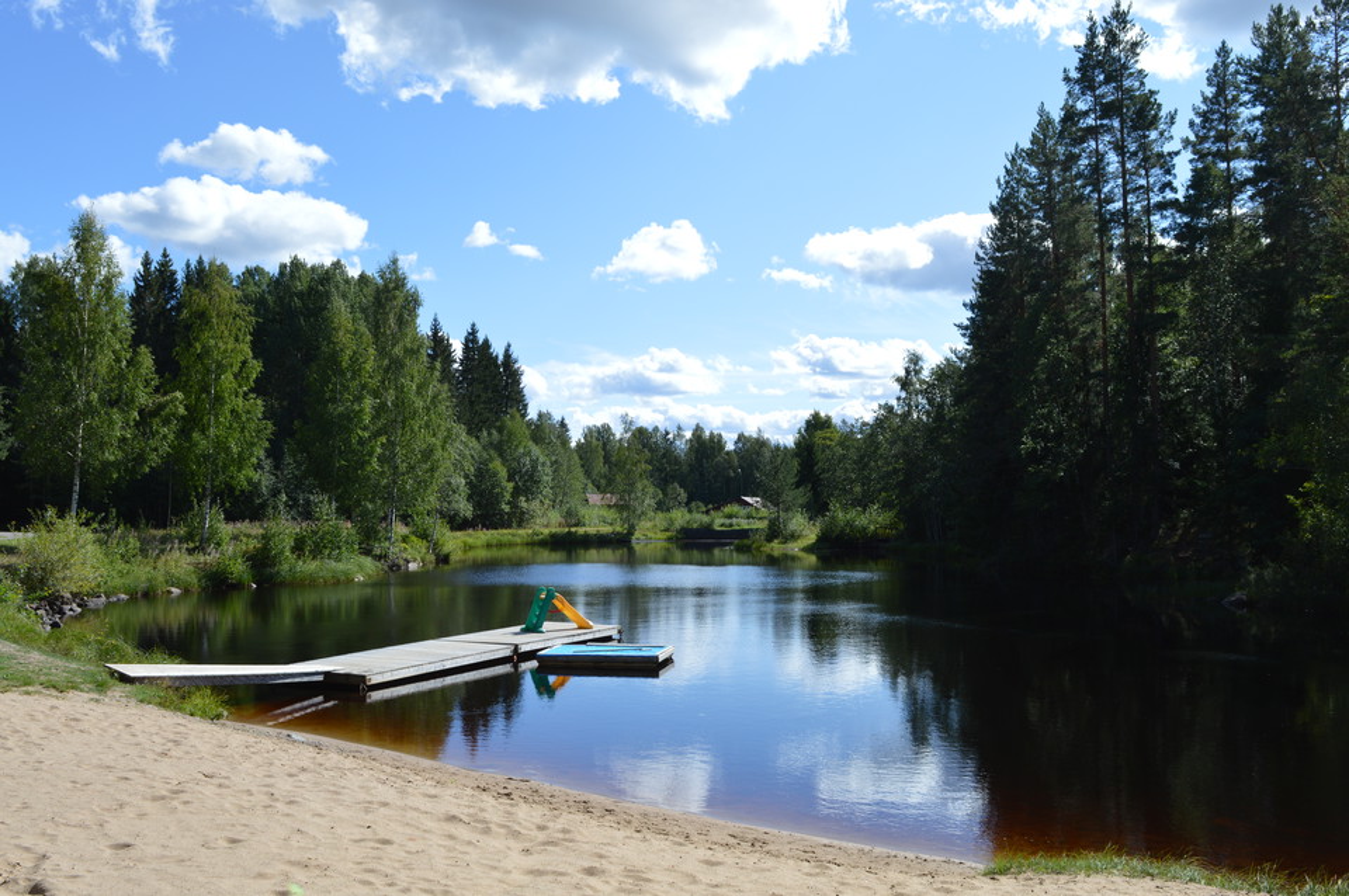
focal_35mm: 32
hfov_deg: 59.5
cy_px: 448
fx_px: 1179
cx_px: 674
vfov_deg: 41.6
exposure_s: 1/400
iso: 200
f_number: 10
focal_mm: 21
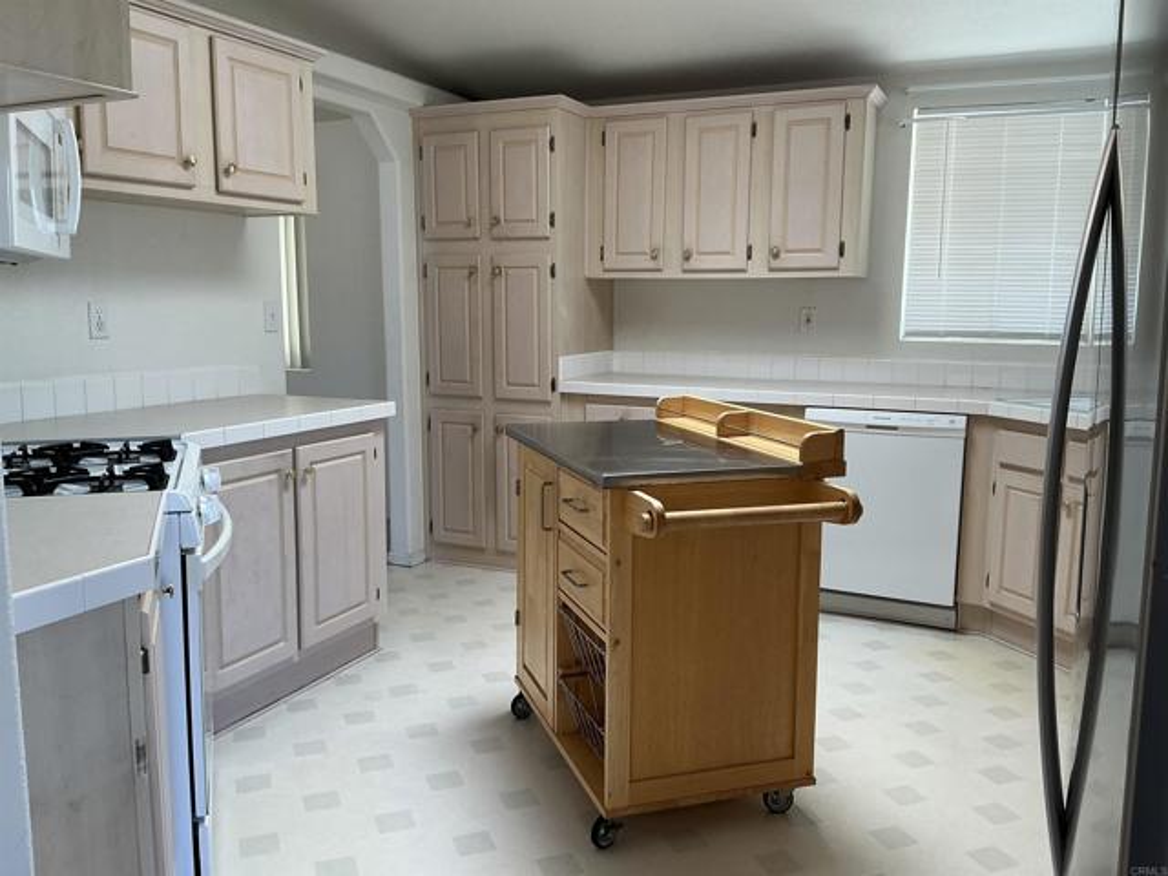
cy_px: 438
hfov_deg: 63.4
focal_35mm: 28
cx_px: 584
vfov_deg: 49.7
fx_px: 945
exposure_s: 1/120
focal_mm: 3
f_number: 1.8
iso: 40
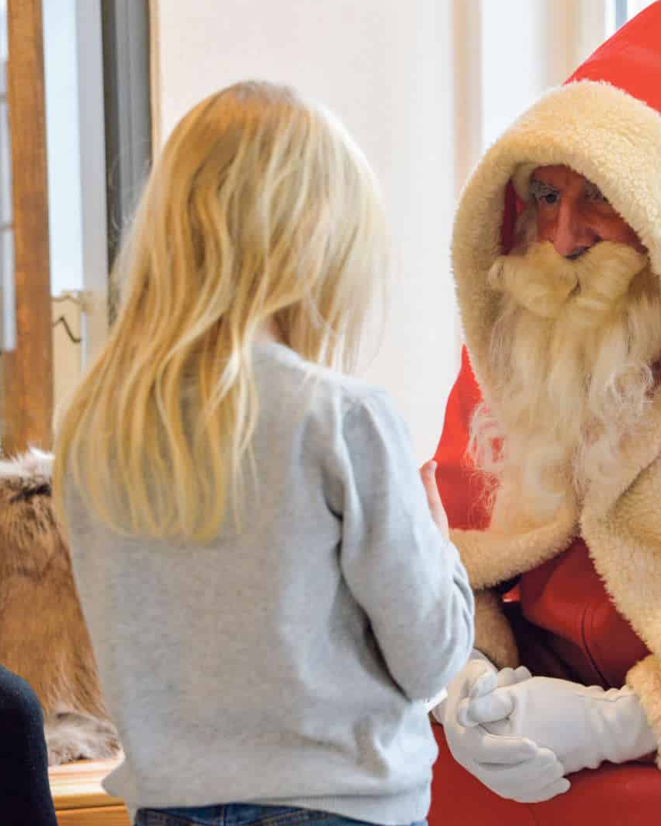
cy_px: 413
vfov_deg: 19.4
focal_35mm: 99
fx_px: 2421
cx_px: 491
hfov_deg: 15.5
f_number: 4.5
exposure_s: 1/80
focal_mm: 70
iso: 900
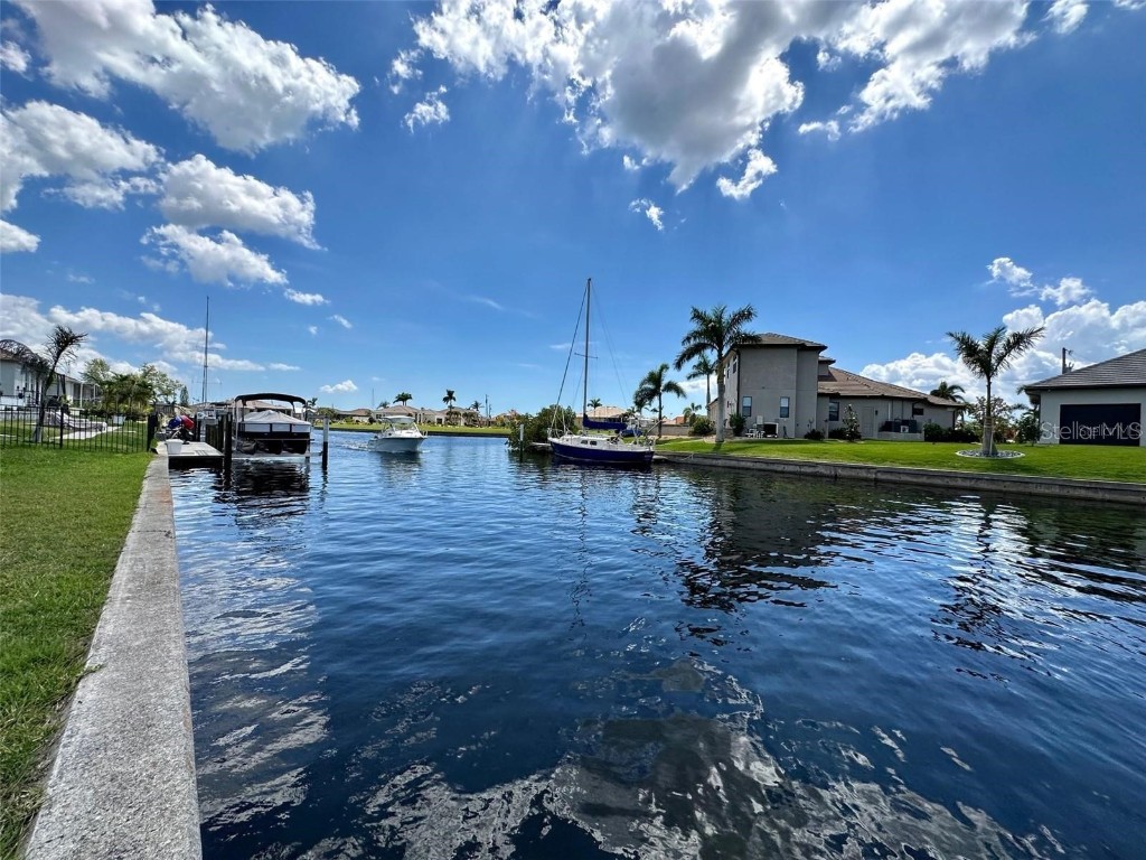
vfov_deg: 85.7
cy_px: 430
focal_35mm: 14
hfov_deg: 102.1
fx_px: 463
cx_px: 573
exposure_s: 1/2506
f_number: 2.2
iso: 50
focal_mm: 2.22
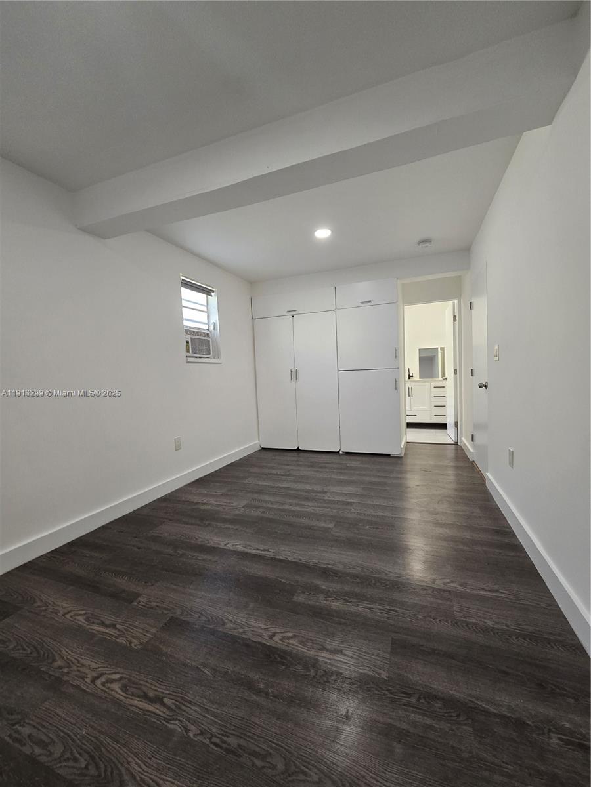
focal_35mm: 13
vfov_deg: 106.2
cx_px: 296
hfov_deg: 89.9
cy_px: 394
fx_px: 296
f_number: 2.2
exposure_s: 1/60
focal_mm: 2.2
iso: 200
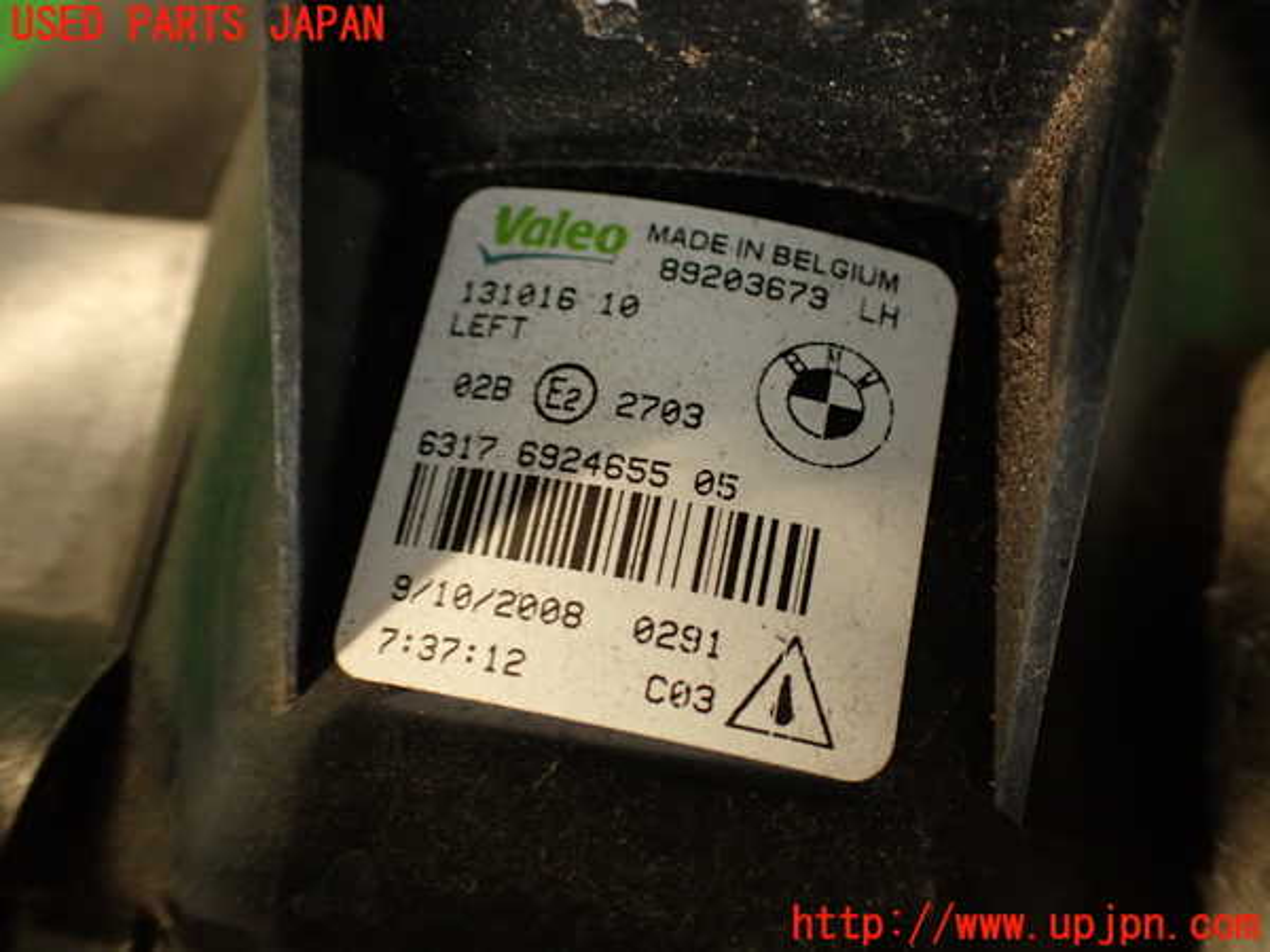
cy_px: 476
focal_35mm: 32
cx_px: 635
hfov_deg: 56.8
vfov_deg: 44.2
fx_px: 1174
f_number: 2.4
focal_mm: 5.79
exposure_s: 1/30
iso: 200
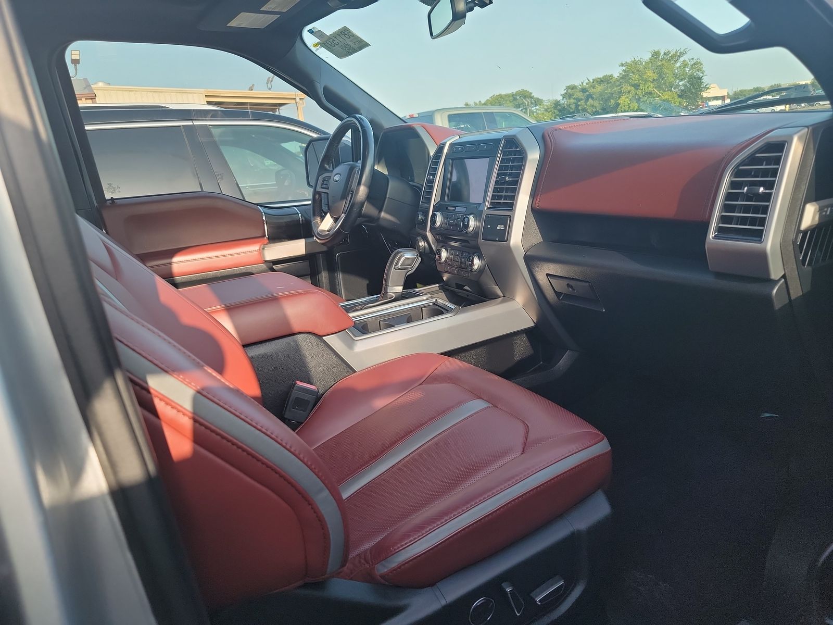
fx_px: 578
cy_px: 312
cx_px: 416
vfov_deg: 56.8
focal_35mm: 24
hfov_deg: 71.6
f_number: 1.8
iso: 57
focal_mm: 6.7
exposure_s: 1/119
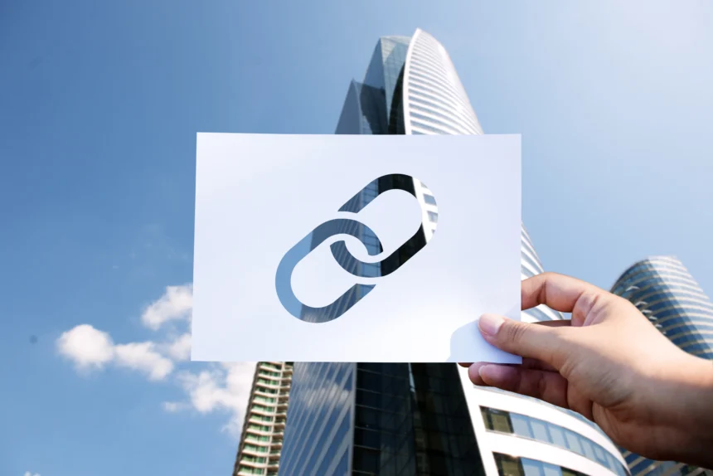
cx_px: 356
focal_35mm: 70
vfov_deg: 19.5
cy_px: 238
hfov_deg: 28.8
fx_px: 1387
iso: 200
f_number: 2.8
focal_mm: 70
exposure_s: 1/500
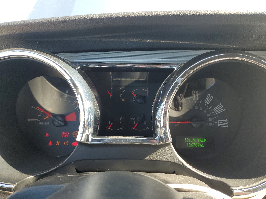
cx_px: 133
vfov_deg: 53.1
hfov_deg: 67.3
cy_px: 100
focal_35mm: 26
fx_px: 200
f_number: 1.5
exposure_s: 1/143
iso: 50
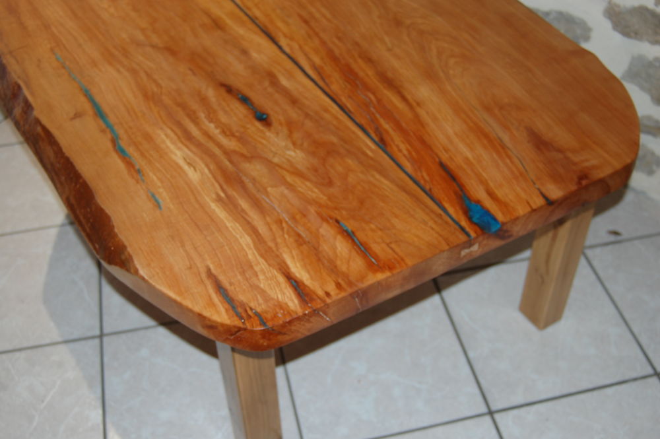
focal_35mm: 42
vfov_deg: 31.8
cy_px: 220
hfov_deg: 46.4
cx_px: 330
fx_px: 769
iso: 400
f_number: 3.5
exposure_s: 1/60
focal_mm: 28
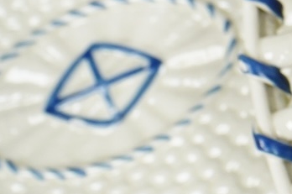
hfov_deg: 7.0
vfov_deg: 4.9
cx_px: 714
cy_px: -32
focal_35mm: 277
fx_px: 2244
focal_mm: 56
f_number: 9
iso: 2500
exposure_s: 1/80
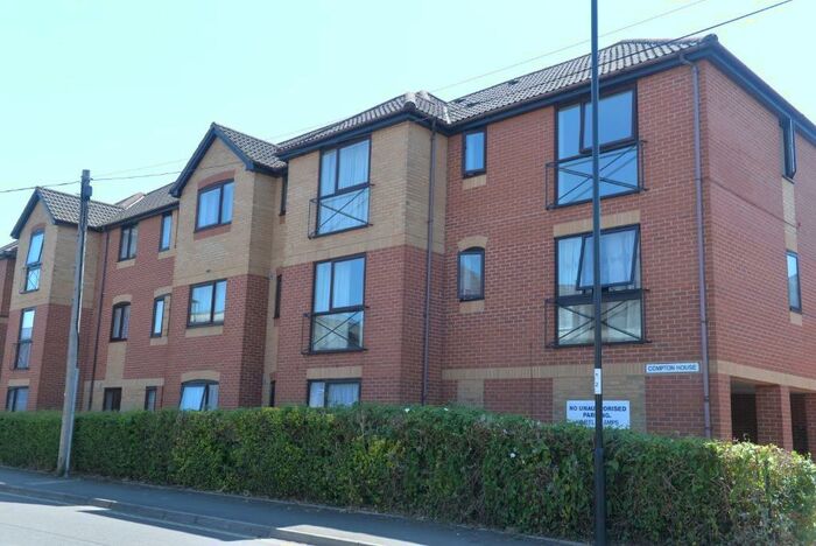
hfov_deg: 54.4
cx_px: 408
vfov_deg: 37.9
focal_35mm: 35
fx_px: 794
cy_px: 273
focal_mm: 35
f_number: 7.1
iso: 200
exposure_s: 1/200
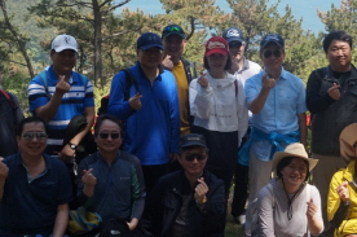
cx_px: 233
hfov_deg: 27.6
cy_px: 74
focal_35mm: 73
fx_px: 724
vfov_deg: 18.5
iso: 400
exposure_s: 1/320
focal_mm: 21
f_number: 11
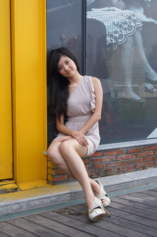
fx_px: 295
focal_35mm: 45
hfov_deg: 29.8
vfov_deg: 43.6
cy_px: 118
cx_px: 78
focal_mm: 30
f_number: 4.5
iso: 200
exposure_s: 1/400
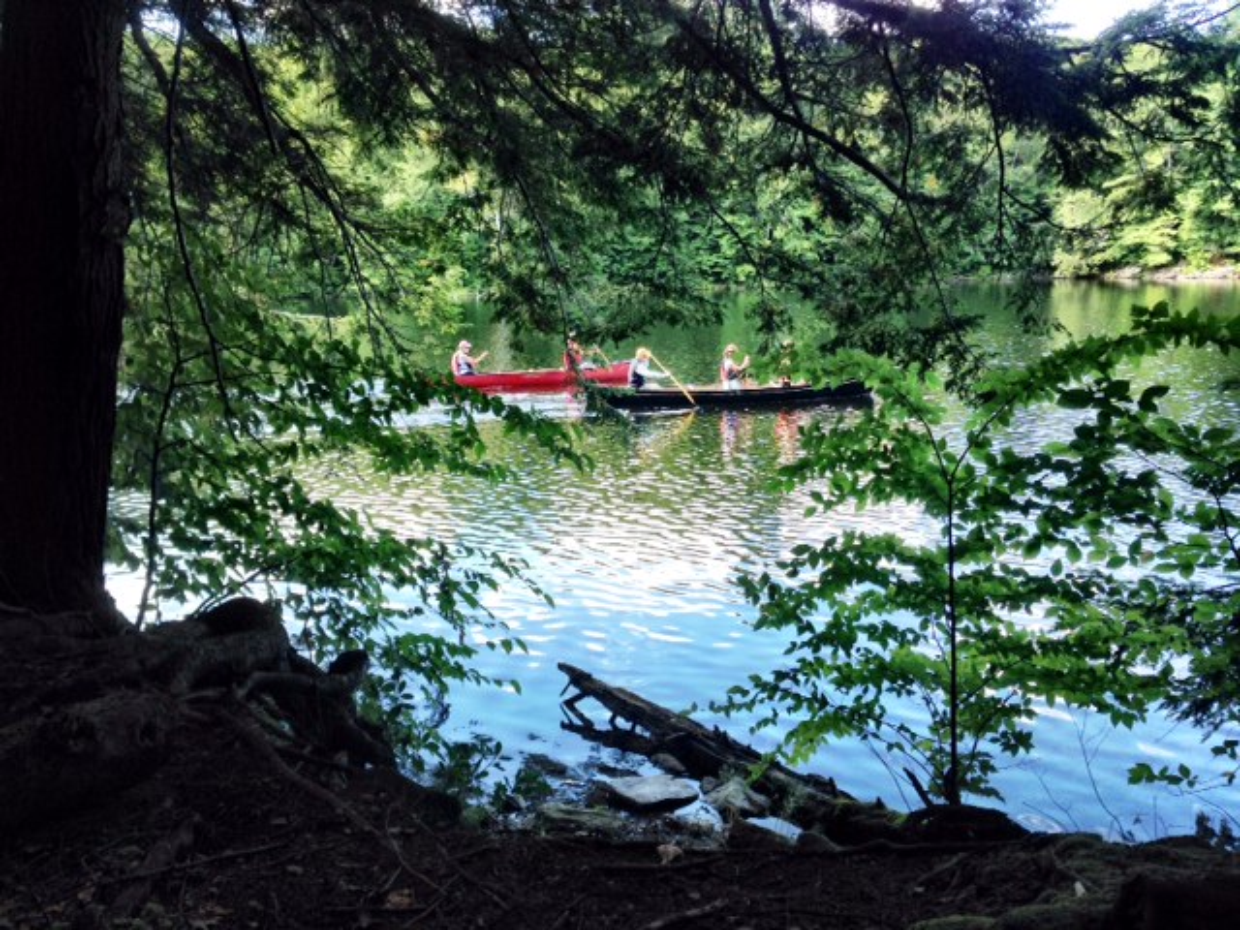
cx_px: 620
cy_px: 465
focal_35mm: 33
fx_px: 1182
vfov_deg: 42.9
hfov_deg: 55.4
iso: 50
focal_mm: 4.12
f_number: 2.4
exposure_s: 1/120
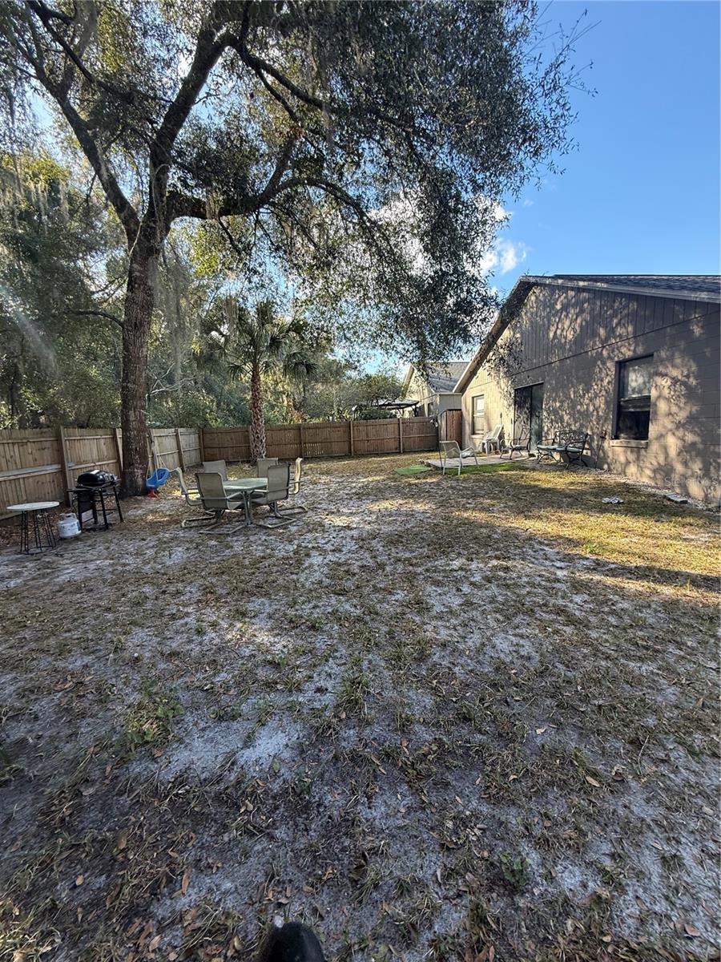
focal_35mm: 14
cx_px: 360
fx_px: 389
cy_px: 481
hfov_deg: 85.7
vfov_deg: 102.1
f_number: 2.2
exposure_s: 1/249
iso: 64
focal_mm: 2.22
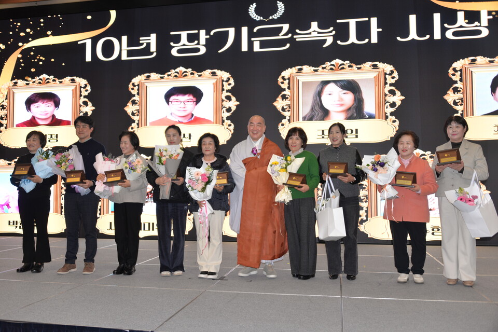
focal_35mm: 32
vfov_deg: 41.1
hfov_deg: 58.7
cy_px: 166
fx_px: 443
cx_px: 249
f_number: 3.8
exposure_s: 1/60
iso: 500
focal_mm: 32
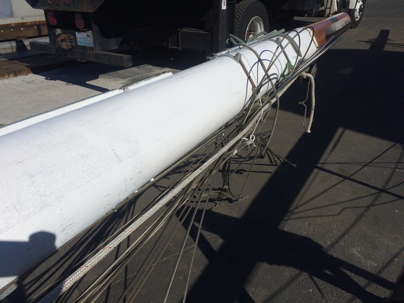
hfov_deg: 61.7
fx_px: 338
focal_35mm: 29
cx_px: 202
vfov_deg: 48.2
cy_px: 152
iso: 40
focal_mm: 4.15
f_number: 2.2
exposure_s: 1/8264
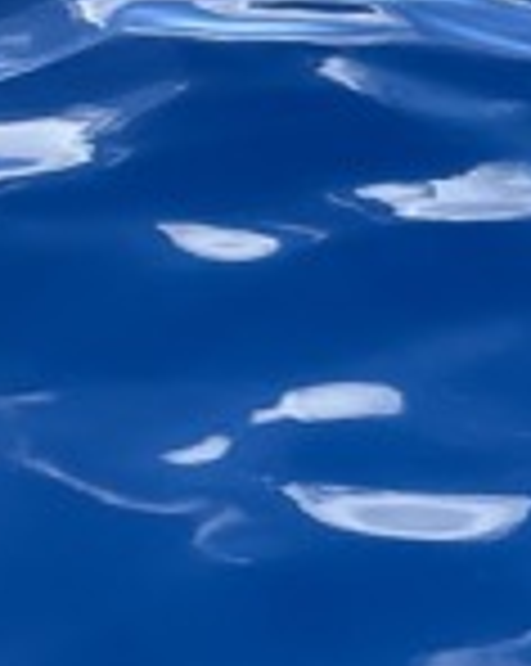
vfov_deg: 8.8
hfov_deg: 7.0
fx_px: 4331
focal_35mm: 220
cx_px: 621
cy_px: 338
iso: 32
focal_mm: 5.96
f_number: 1.6
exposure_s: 1/732
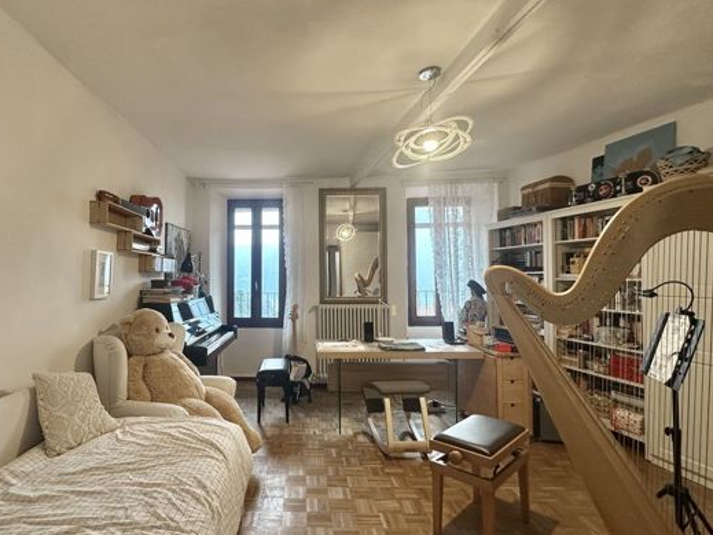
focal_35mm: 19
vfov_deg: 68.7
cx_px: 292
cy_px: 265
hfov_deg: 83.8
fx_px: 391
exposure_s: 1/100
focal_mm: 2.22
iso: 160
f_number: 2.2
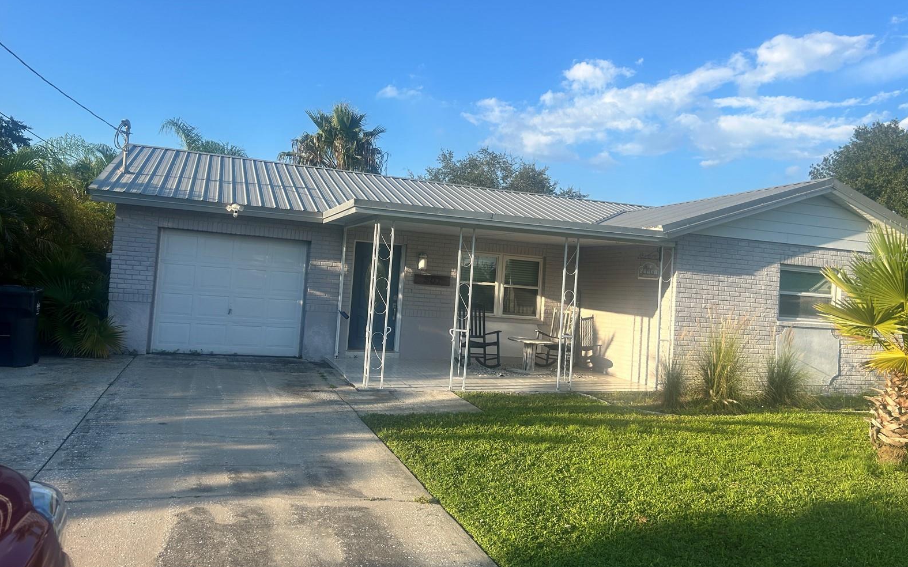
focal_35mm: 28
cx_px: 450
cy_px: 257
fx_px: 693
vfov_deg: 44.5
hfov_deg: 66.5
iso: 50
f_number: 1.5
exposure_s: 1/2404
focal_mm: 5.7
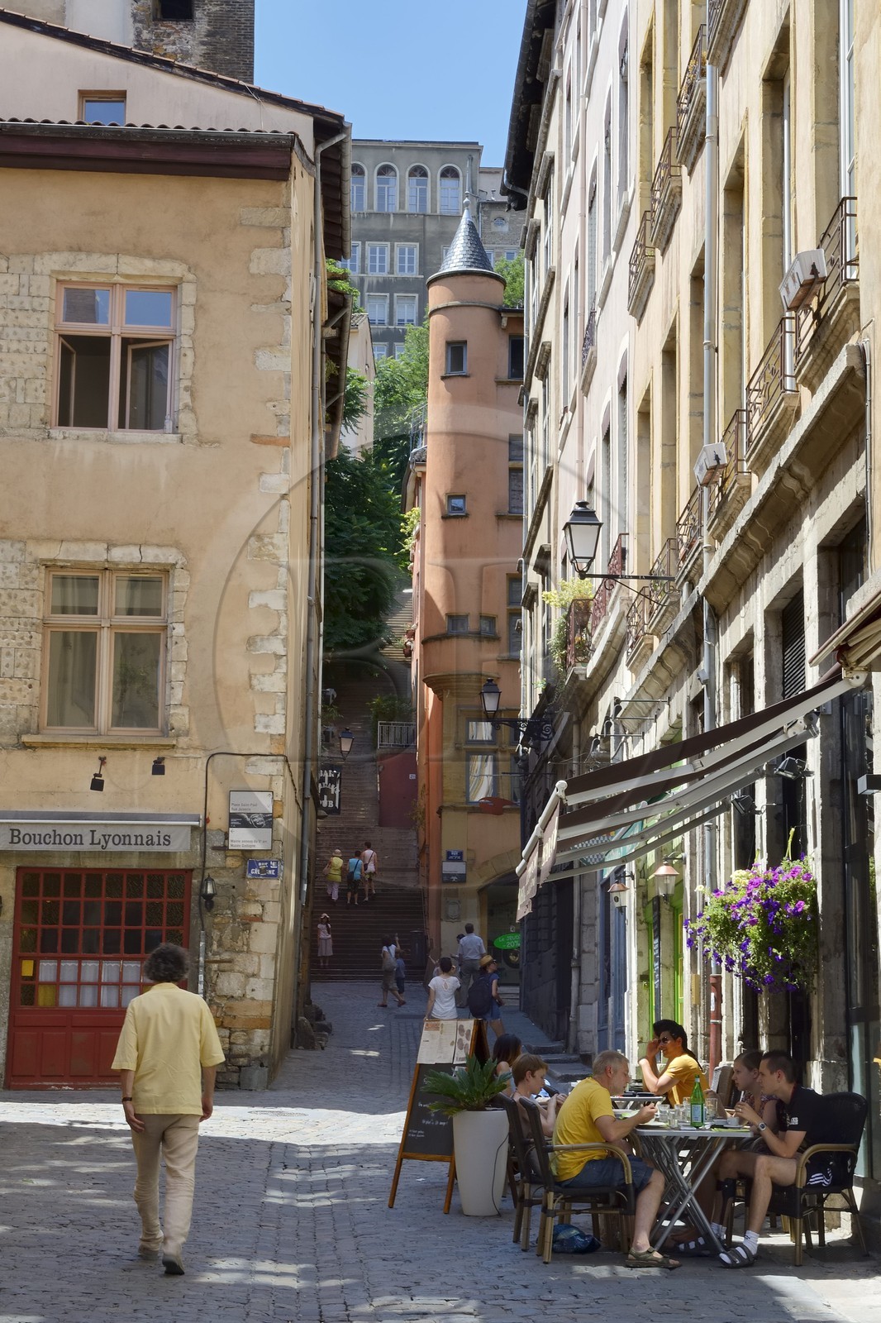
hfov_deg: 22.6
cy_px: 662
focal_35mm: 60
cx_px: 440
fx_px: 2203
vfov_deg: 33.4
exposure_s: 1/60
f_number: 22
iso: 400
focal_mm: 60
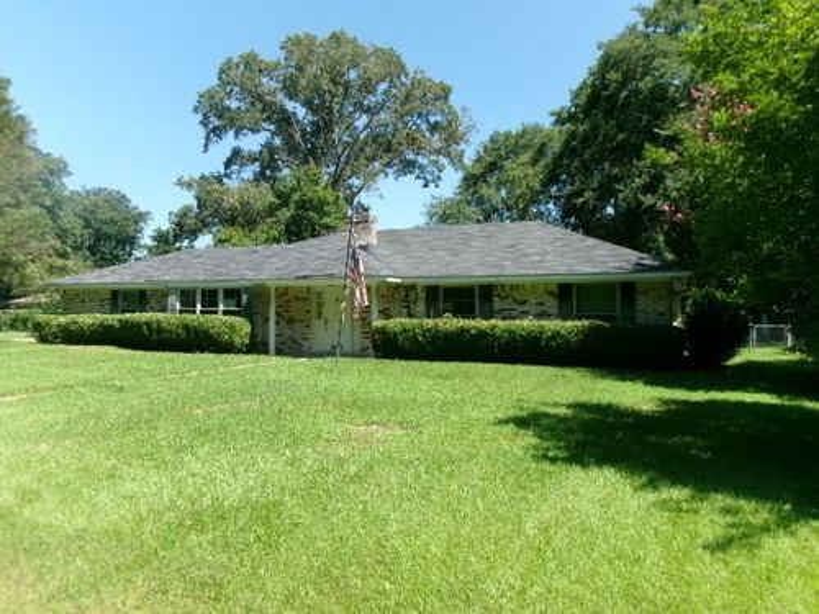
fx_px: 662
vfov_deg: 49.7
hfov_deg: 63.4
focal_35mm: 28
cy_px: 307
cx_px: 410
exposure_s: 1/70
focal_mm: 5.1
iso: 100
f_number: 10.8
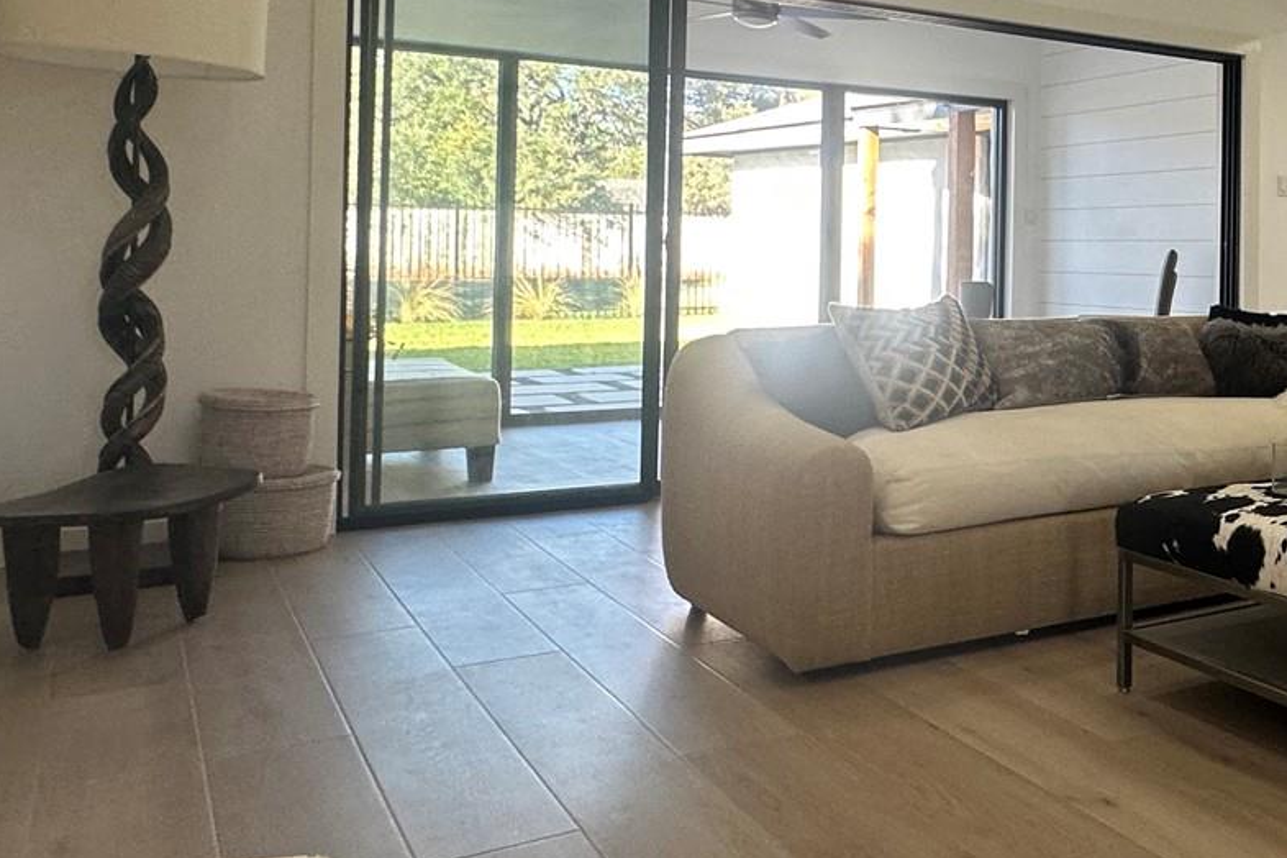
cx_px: 1225
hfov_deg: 44.7
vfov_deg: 34.4
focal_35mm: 38
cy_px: 236
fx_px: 1358
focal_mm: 2.22
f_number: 2.2
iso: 80
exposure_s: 1/99
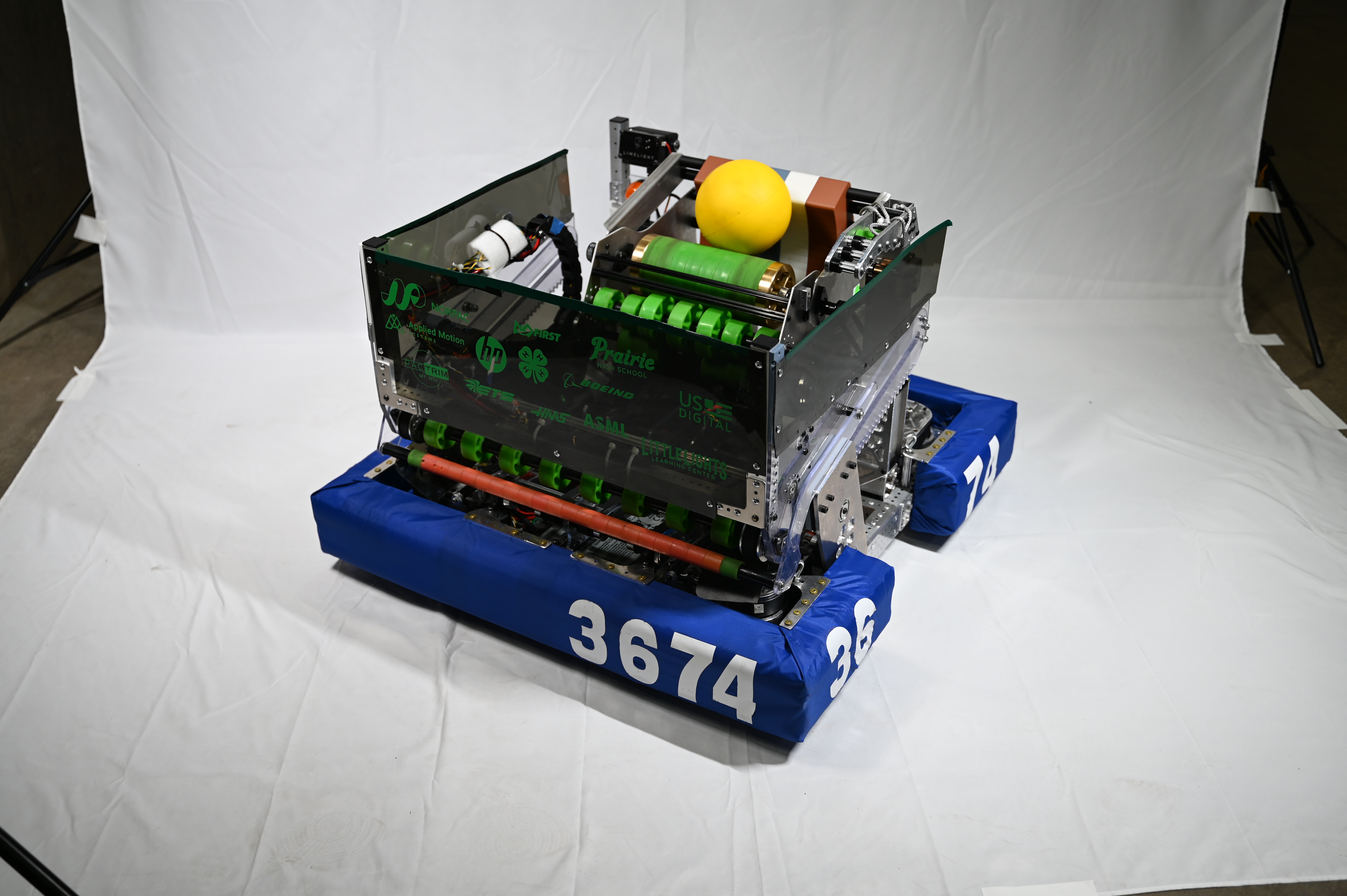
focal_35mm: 35
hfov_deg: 54.5
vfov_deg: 37.8
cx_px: 674
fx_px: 1309
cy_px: 448
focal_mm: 35
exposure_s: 1/40
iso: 140
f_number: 2.8
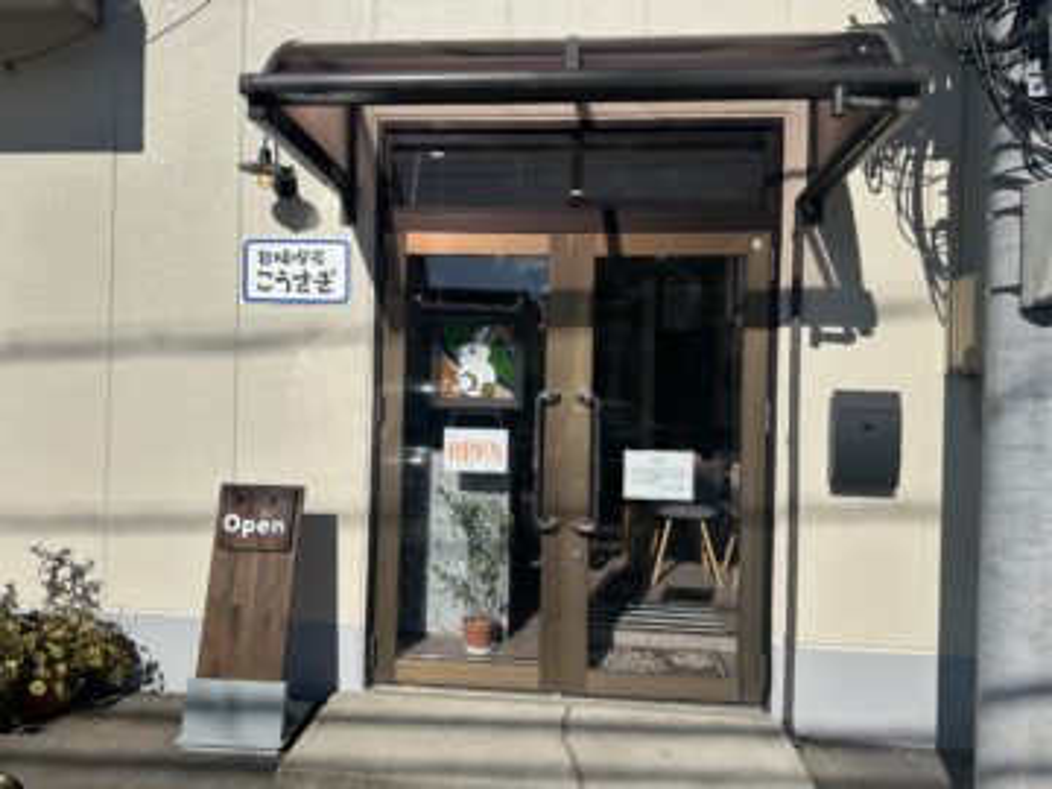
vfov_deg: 56.8
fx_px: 729
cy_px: 394
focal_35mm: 24
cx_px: 526
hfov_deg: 71.6
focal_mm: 6.86
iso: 80
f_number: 1.78
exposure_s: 1/7576
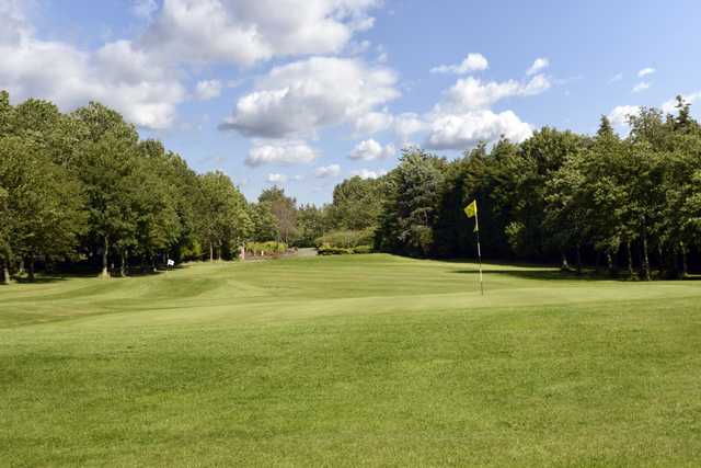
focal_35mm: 66
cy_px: 234
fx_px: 1285
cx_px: 350
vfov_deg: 20.6
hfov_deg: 30.5
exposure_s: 1/100
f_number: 11
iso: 100
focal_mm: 66
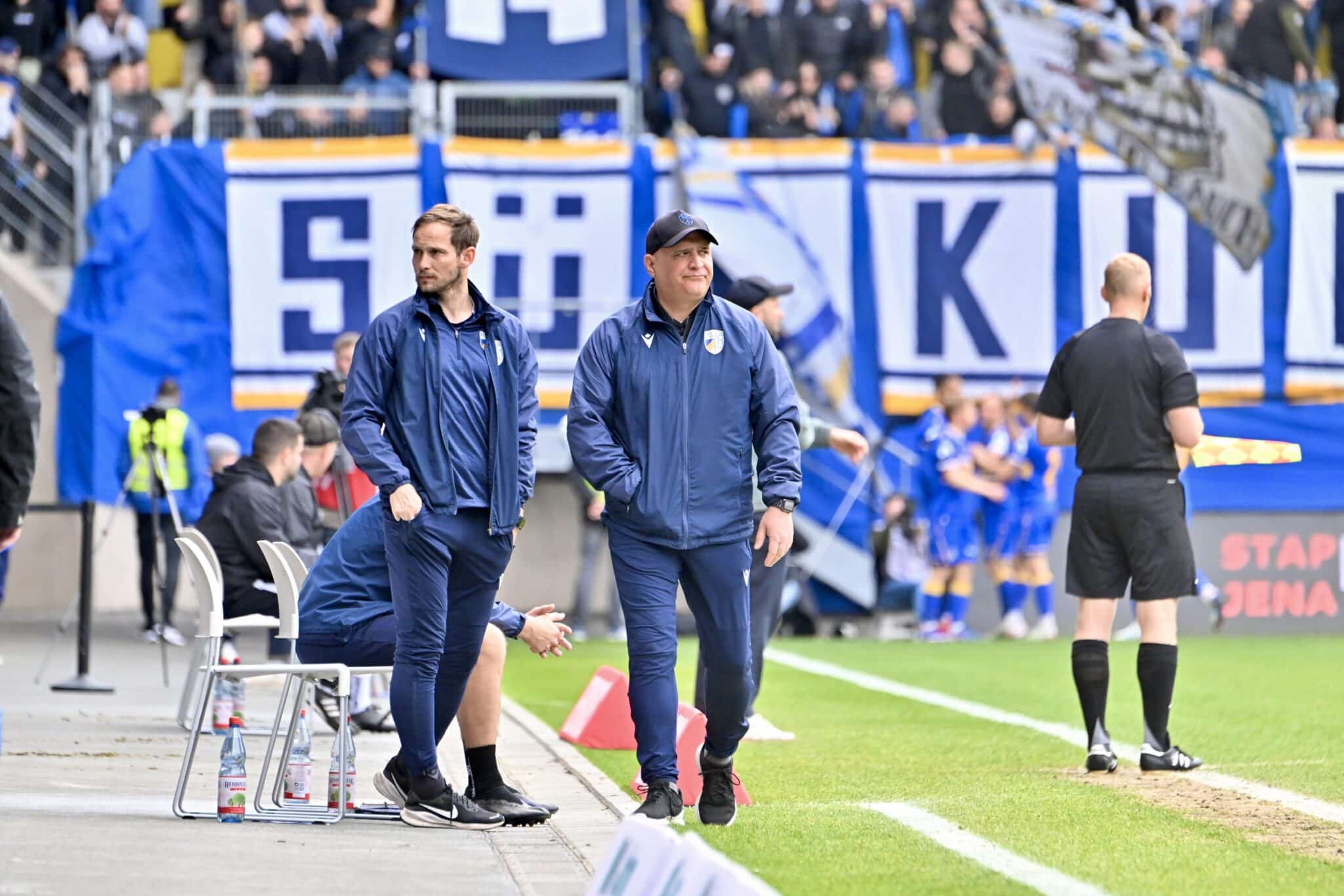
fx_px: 14931
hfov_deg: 5.2
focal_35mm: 400
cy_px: 448
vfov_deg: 3.4
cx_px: 672
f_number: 5.6
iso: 2500
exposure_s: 1/1600
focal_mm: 400
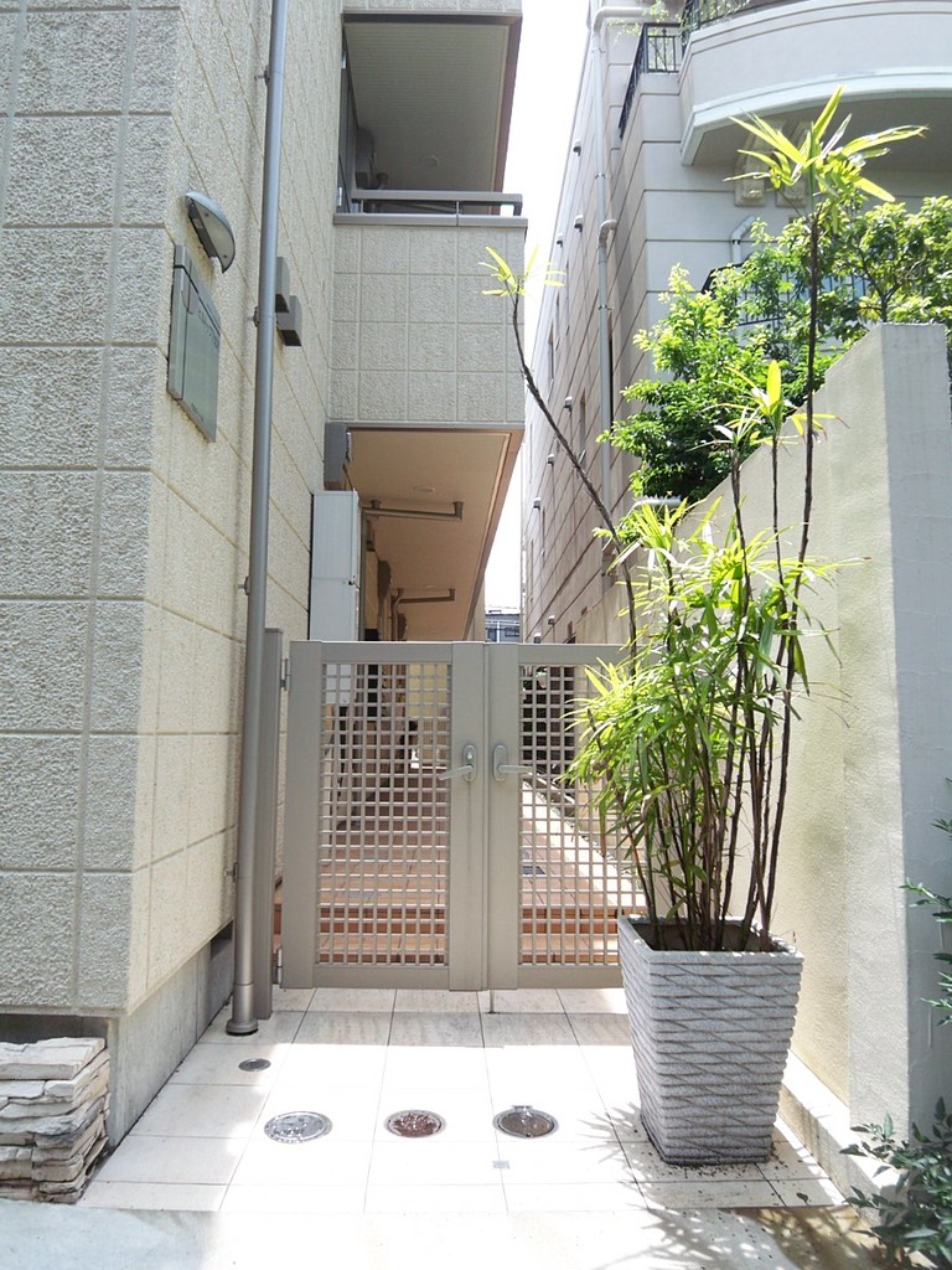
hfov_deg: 58.9
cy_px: 635
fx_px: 843
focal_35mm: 23
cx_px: 476
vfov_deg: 73.9
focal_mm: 3.8
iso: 50
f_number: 2.8
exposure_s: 1/250
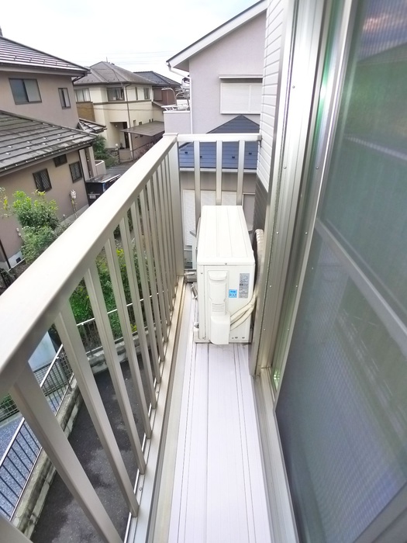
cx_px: 204
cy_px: 272
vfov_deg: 71.6
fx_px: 376
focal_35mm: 24
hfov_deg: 56.8
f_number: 2
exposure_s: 1/100
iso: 400
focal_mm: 5.1
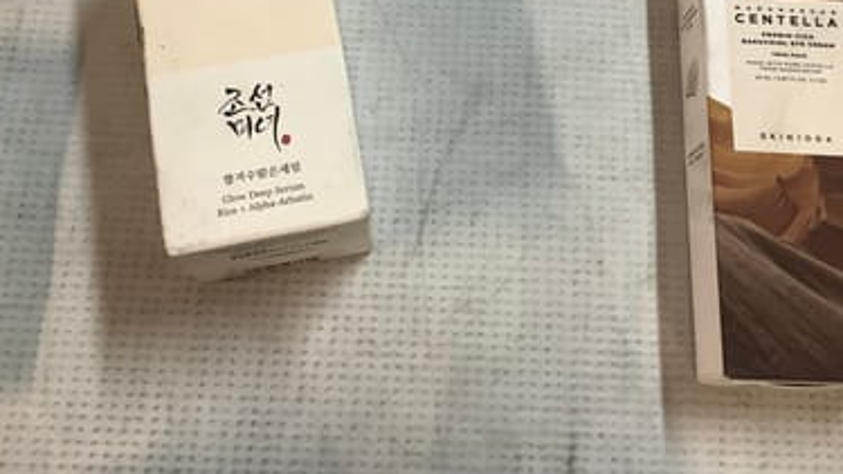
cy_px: 71
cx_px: 472
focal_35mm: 45
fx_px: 1006
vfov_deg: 25.9
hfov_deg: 45.4
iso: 125
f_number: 2.4
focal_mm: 3.3
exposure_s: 1/50
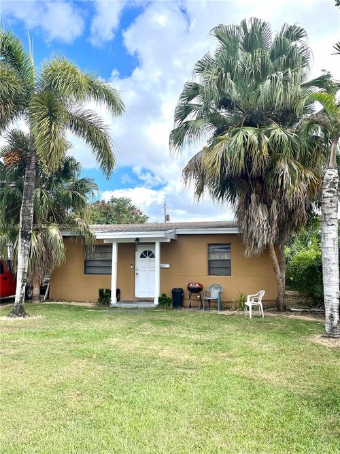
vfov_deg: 67.3
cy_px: 227
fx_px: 341
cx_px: 170
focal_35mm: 26
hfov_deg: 53.0
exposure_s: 1/2410
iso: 50
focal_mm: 5.1
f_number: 1.6
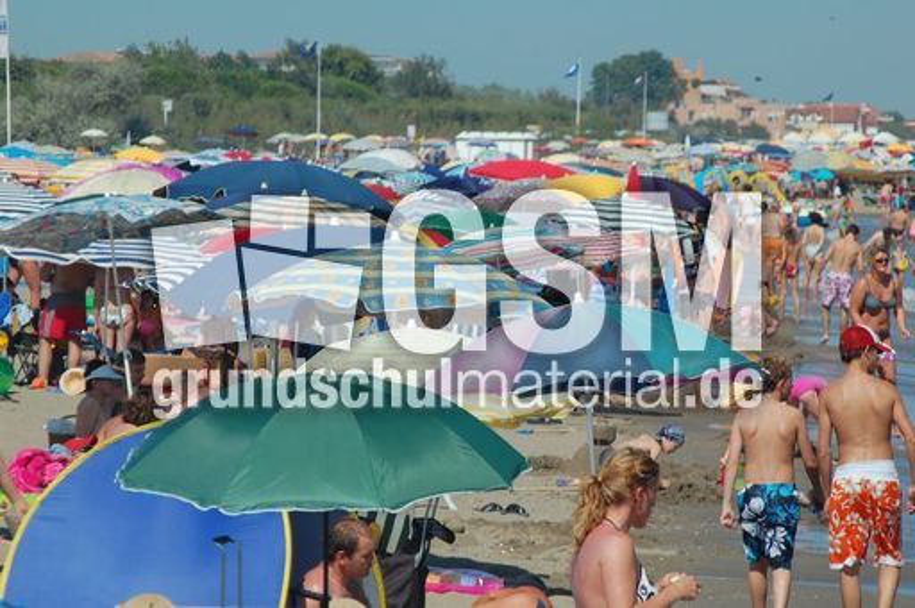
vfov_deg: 4.6
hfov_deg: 6.9
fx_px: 7615
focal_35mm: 300
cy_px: 304
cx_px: 458
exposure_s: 1/160
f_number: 14
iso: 200
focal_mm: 200
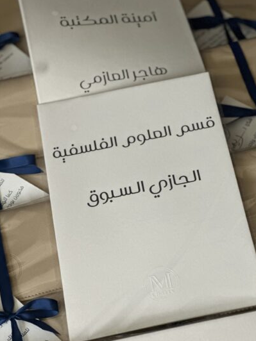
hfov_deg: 17.8
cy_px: 181
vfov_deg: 23.6
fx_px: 818
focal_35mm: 83
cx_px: 137
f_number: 2.8
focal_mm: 9
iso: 400
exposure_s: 1/27
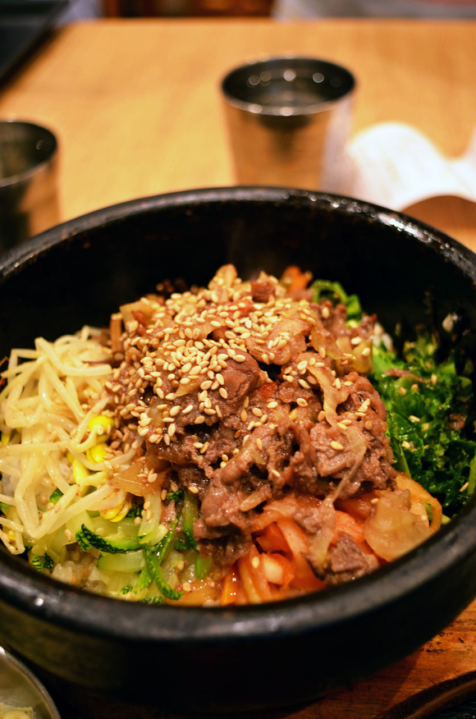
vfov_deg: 45.0
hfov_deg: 30.7
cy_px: 360
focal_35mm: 44
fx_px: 867
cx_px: 238
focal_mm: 29
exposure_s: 1/15
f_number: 4.2
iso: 200
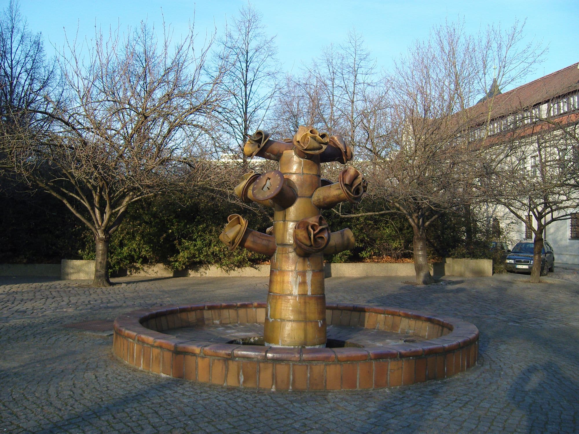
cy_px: 217
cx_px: 290
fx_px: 569
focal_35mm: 34
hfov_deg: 54.0
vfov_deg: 41.8
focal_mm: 7.3
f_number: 2.8
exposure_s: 1/500
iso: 100
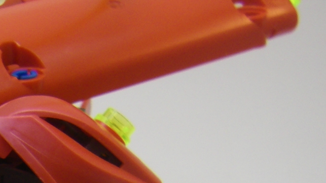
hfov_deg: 12.5
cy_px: 358
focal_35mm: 167
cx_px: -110
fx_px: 1443
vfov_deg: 7.0
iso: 64
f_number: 3.5
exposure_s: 1/50
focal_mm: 6.3
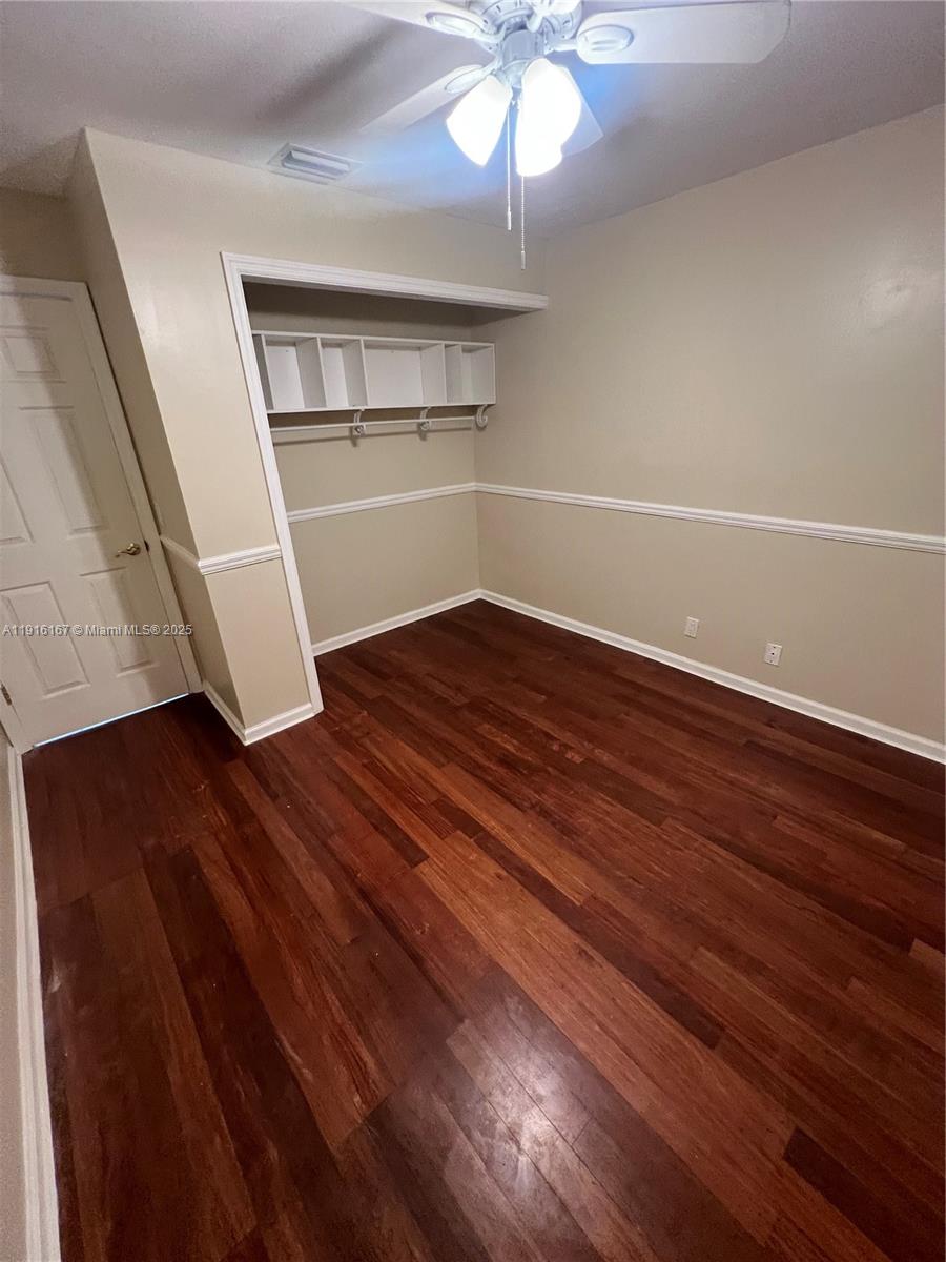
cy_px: 631
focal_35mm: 13
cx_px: 473
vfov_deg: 106.2
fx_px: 474
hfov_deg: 89.9
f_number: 1.8
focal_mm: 1.57
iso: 400
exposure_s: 1/60
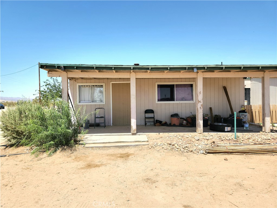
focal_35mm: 23
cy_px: 104
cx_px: 138
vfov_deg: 58.9
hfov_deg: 73.9
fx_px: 184
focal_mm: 5.4
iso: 20
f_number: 1.8
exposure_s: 1/2000
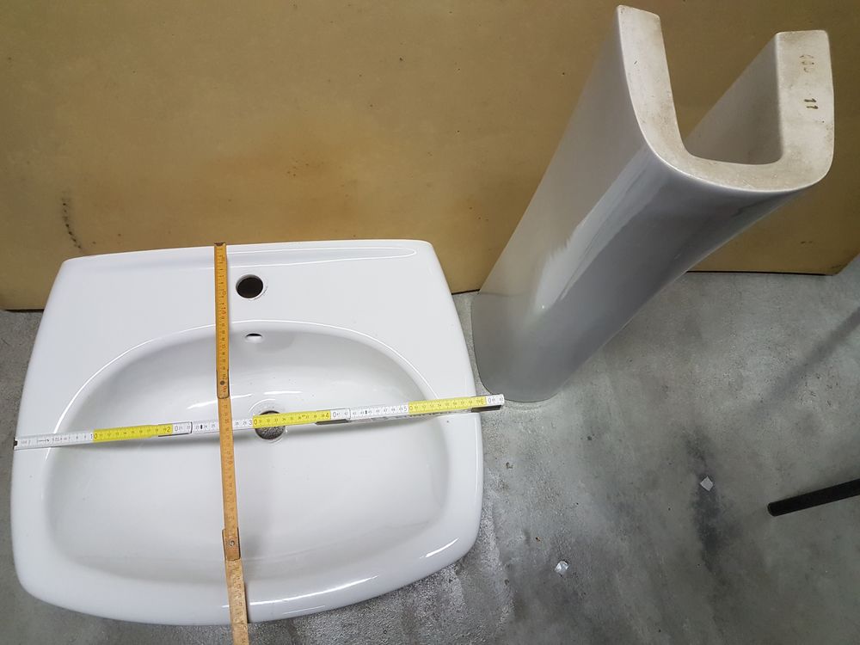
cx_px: 430
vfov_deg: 53.1
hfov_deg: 67.3
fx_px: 646
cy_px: 322
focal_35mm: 26
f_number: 1.7
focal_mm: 4.2
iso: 160
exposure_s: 1/33
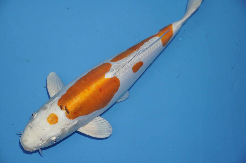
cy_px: 82
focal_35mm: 66
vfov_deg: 20.6
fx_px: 451
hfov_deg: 30.5
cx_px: 123
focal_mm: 44
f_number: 5
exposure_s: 1/160
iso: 1000
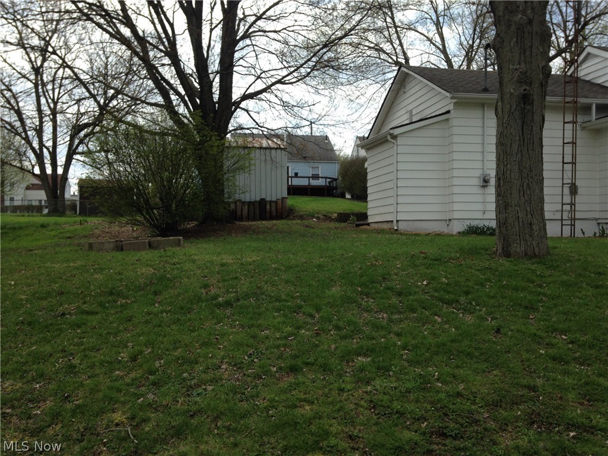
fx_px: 580
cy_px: 228
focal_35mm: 33
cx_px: 304
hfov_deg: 55.4
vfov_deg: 42.9
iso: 50
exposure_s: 1/1323
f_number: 2.4
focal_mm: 4.12
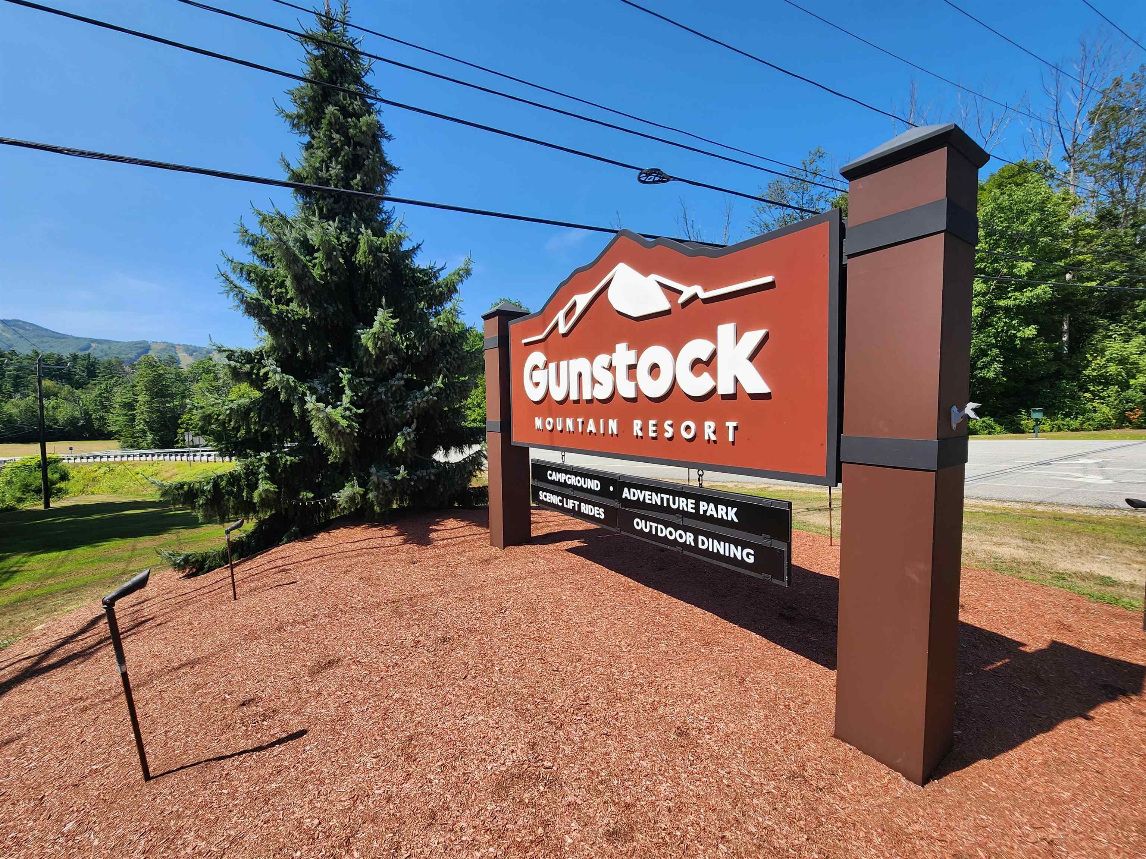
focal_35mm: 13
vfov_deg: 89.9
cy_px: 430
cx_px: 573
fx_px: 430
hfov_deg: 106.2
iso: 50
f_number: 2.2
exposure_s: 1/1550
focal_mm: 2.2
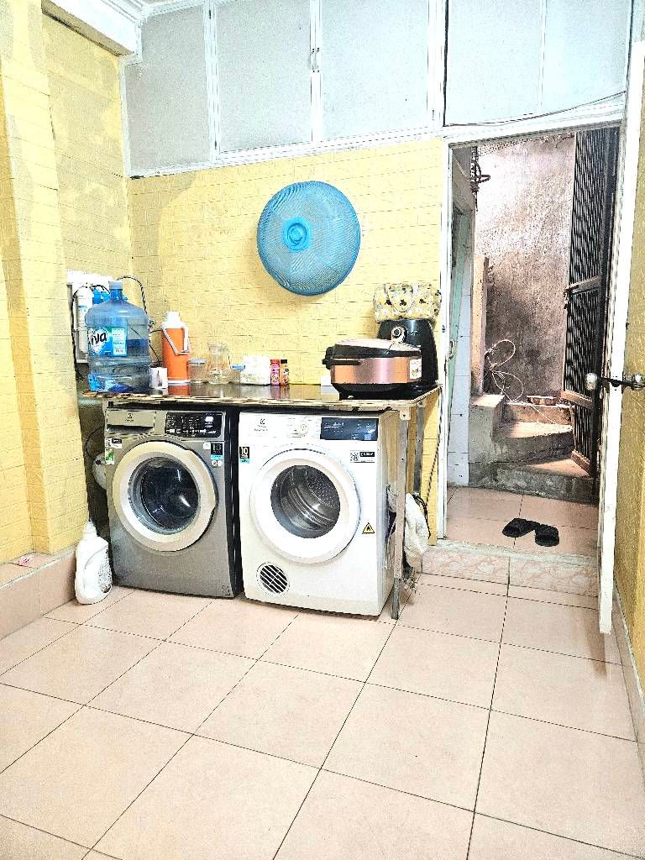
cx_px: 322
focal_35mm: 23
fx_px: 571
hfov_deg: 58.9
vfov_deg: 73.9
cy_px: 430
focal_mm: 5.4
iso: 800
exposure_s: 1/101
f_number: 1.8
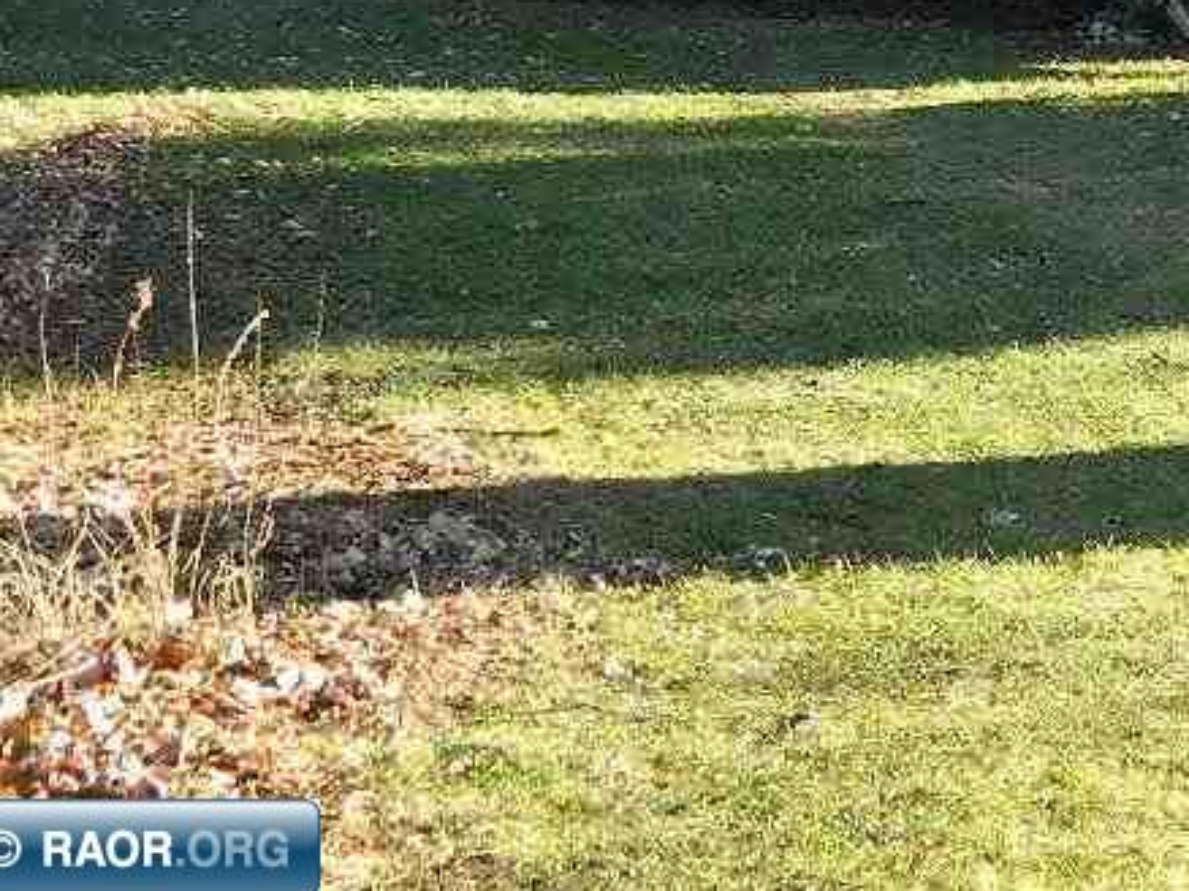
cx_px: 1341
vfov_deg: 13.1
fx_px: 3776
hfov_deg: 17.2
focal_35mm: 110
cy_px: -144
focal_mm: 8.4
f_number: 3.6
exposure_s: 1/125
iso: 110
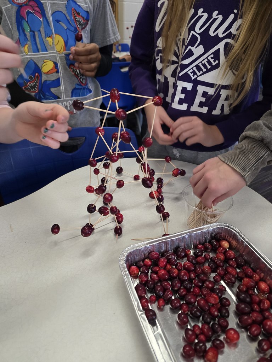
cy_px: 181
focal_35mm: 23
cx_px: 136
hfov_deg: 58.9
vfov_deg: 73.9
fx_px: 241
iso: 640
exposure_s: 1/60
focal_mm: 6.3
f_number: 1.7
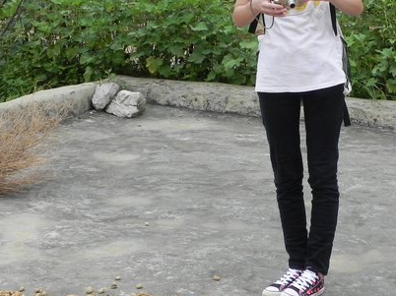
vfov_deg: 12.8
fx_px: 1315
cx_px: 301
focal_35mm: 115
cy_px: 96
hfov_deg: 17.0
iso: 160
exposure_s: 1/317
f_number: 6.3
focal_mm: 11.8
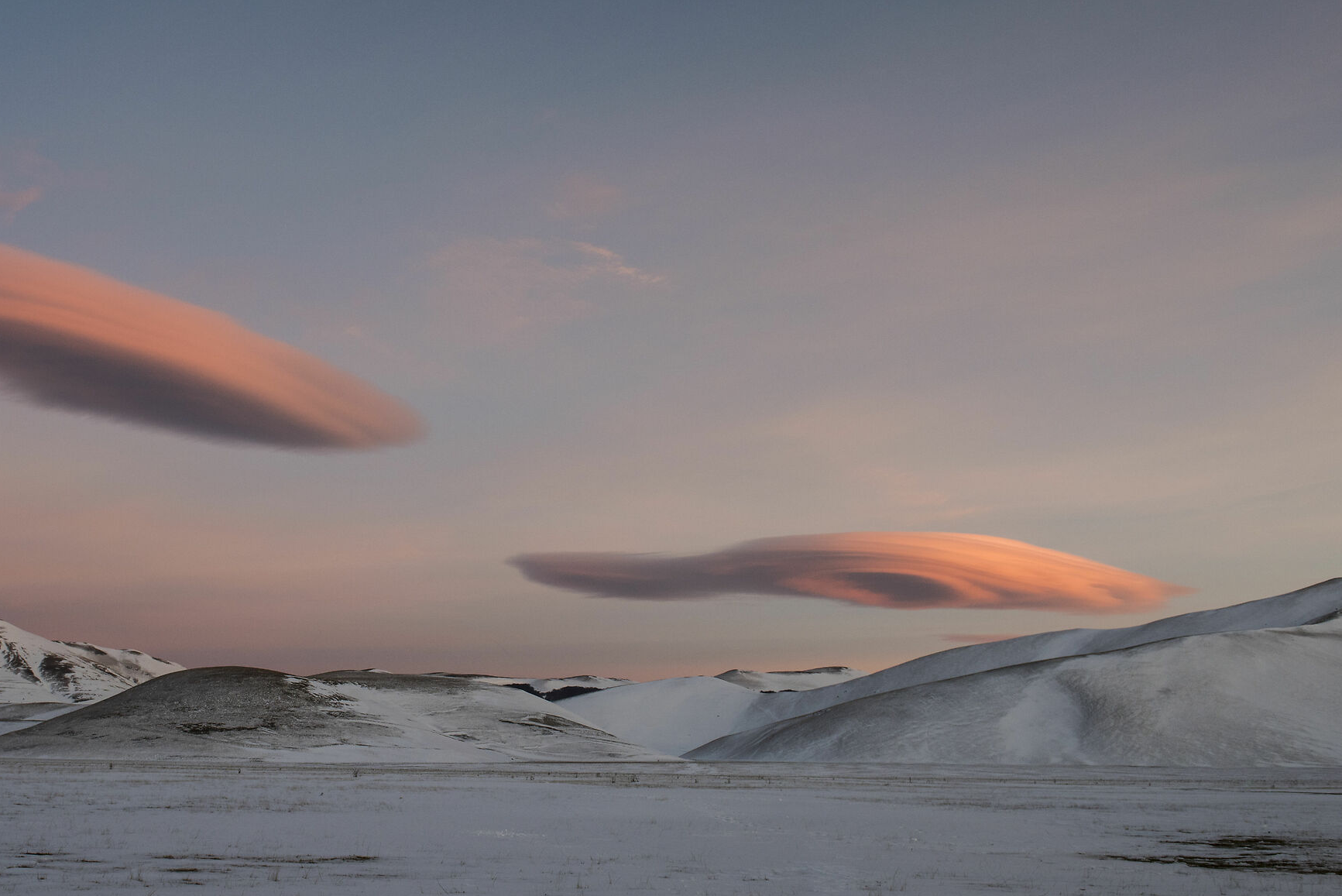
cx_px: 442
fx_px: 1342
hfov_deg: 52.1
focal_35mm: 36
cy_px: 496
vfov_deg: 36.9
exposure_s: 1/50
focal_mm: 26
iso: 400
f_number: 8
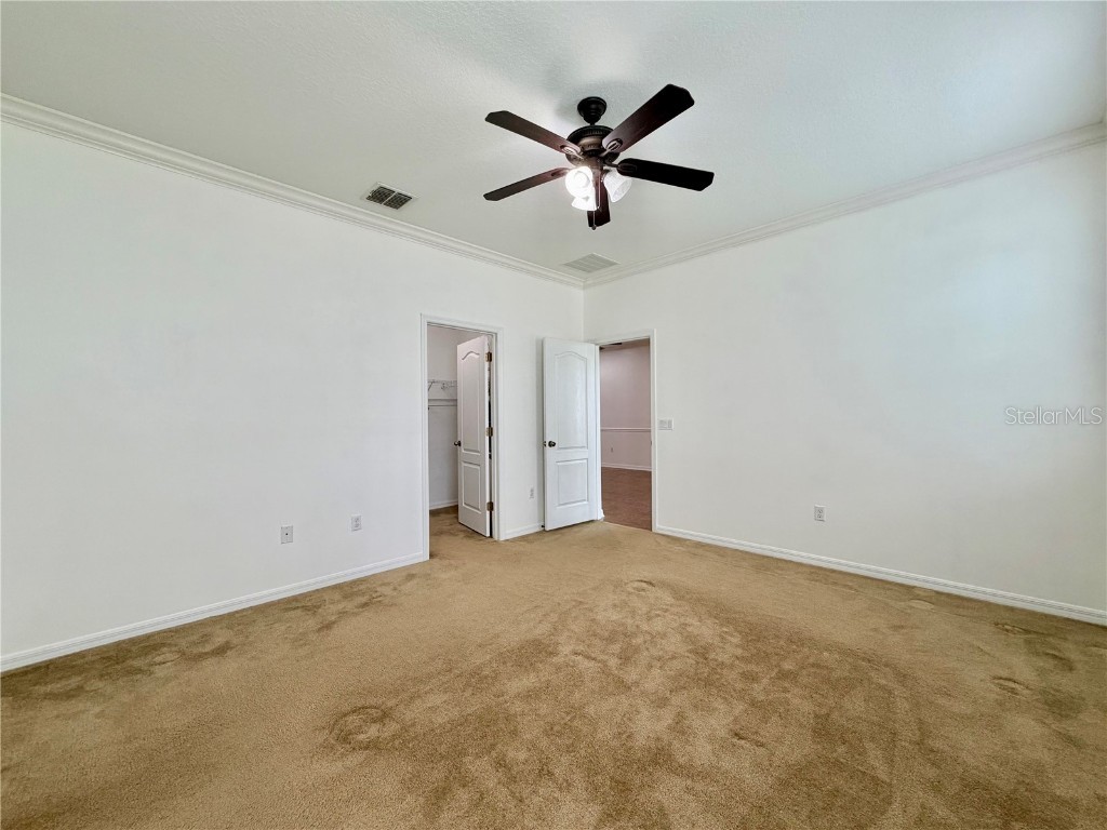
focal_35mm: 14
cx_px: 554
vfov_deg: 85.7
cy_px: 415
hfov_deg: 102.1
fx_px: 448
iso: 160
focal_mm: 2.22
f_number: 2.2
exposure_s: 1/120
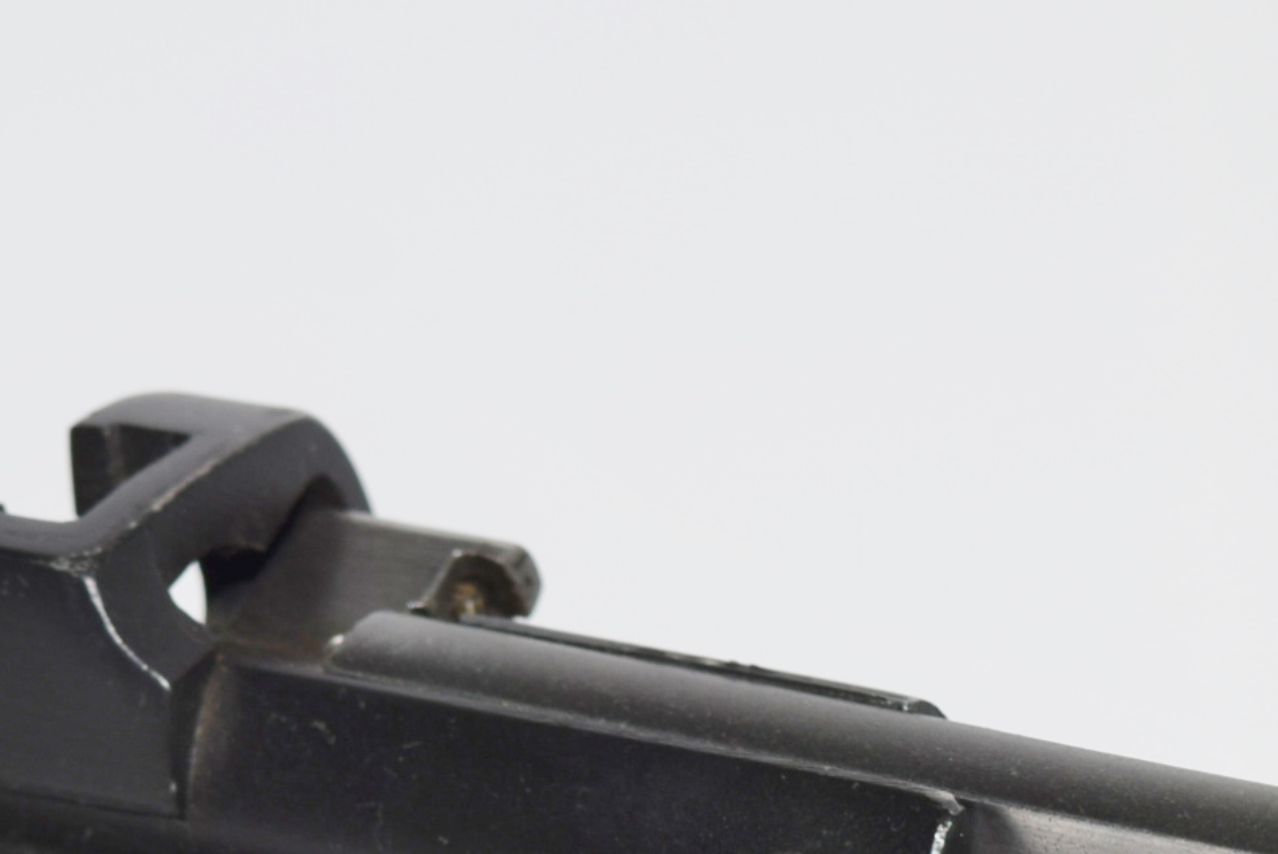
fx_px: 8029
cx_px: 739
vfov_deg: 6.1
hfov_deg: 9.1
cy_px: 920
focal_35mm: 226
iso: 100
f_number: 8
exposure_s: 1/60
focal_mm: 48
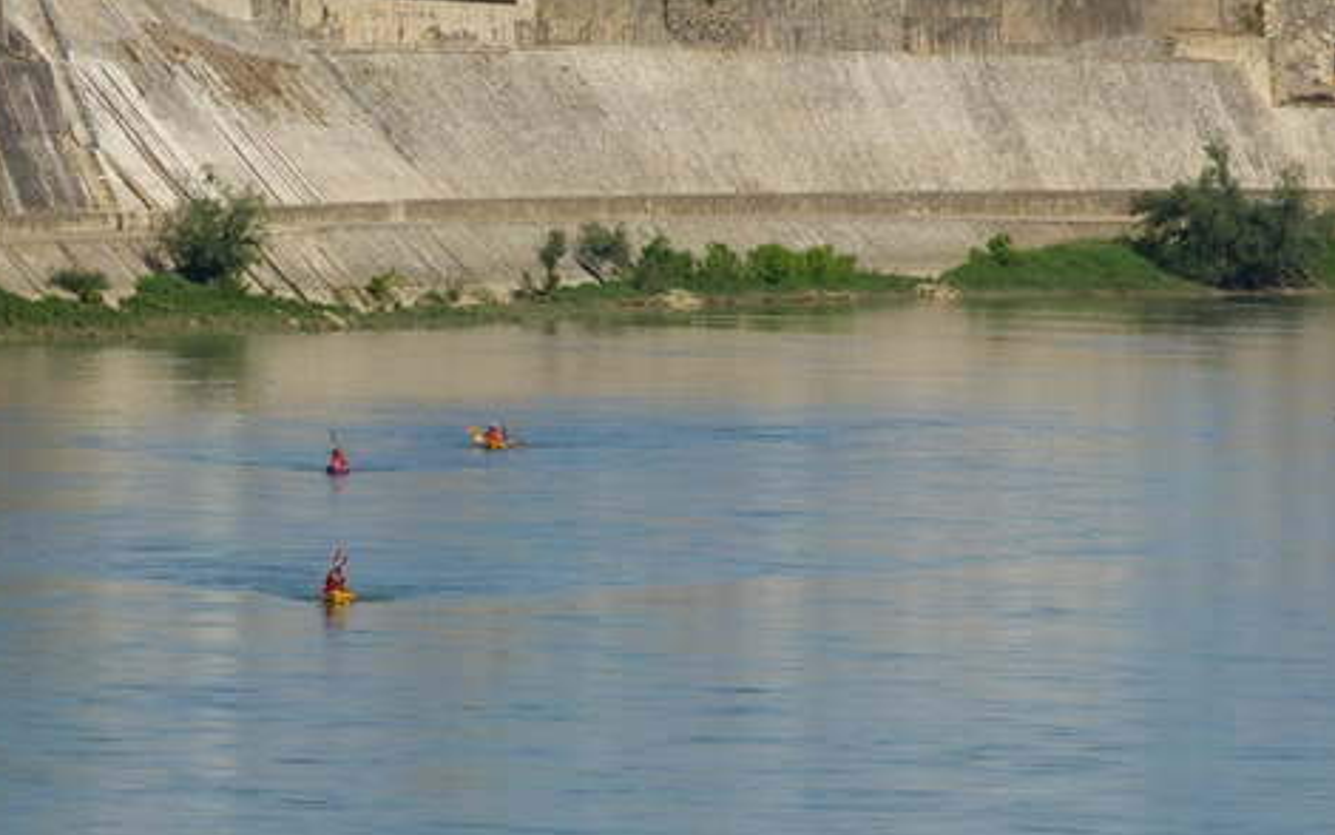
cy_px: 251
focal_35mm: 546
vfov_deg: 2.4
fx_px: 19870
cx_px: 418
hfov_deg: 3.8
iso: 200
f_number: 8
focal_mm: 210
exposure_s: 1/750
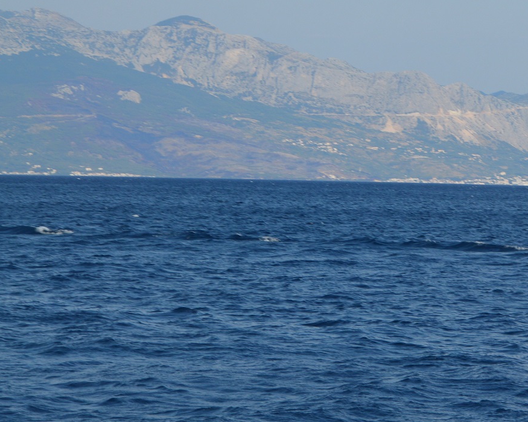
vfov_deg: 7.6
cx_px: 541
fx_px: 3172
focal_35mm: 203
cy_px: 62
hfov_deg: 9.4
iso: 100
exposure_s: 1/320
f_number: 9
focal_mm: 70
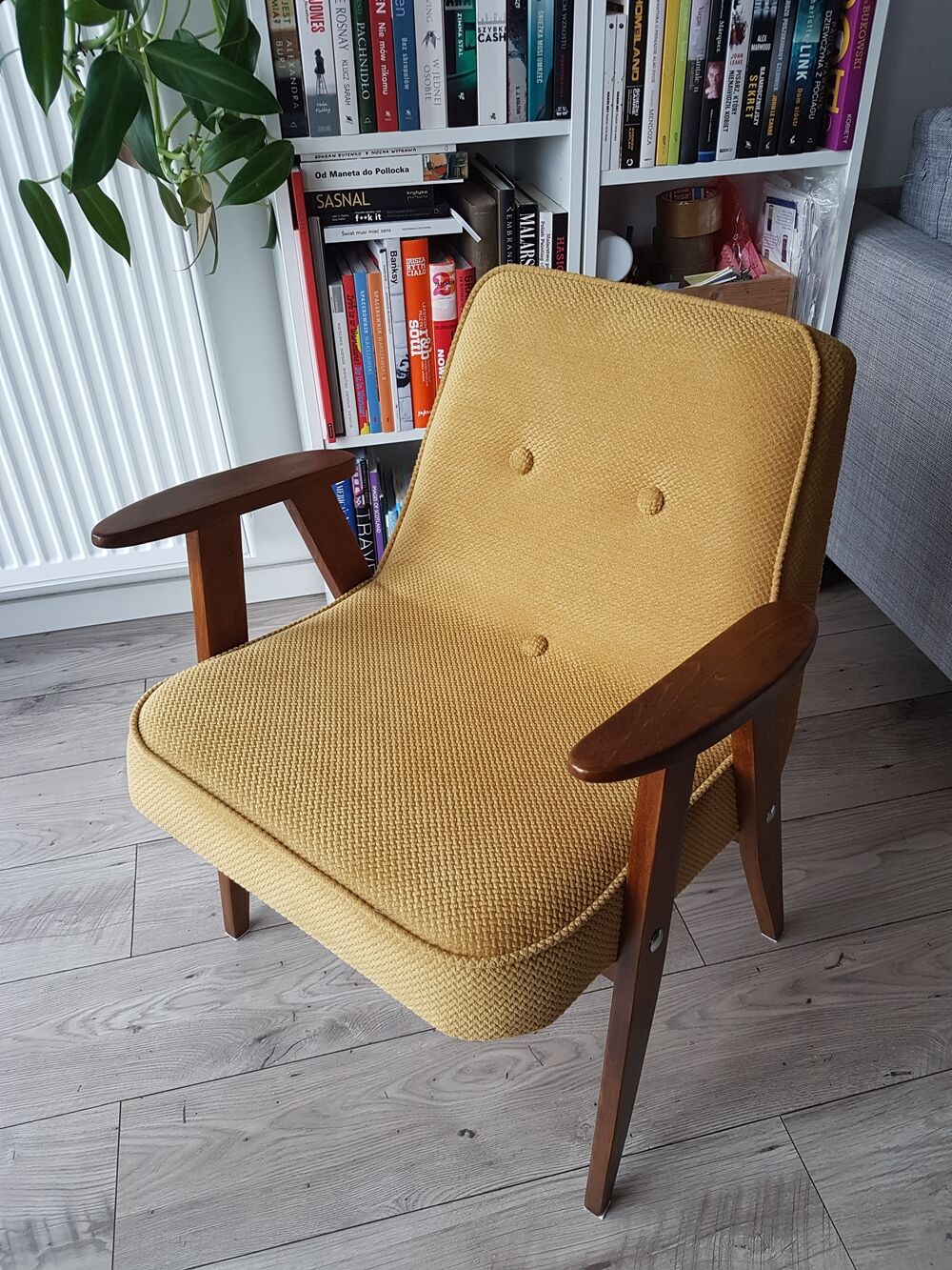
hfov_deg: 53.1
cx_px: 476
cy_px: 635
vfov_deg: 67.3
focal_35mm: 26
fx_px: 953
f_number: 1.7
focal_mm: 4.2
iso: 80
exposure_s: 1/60
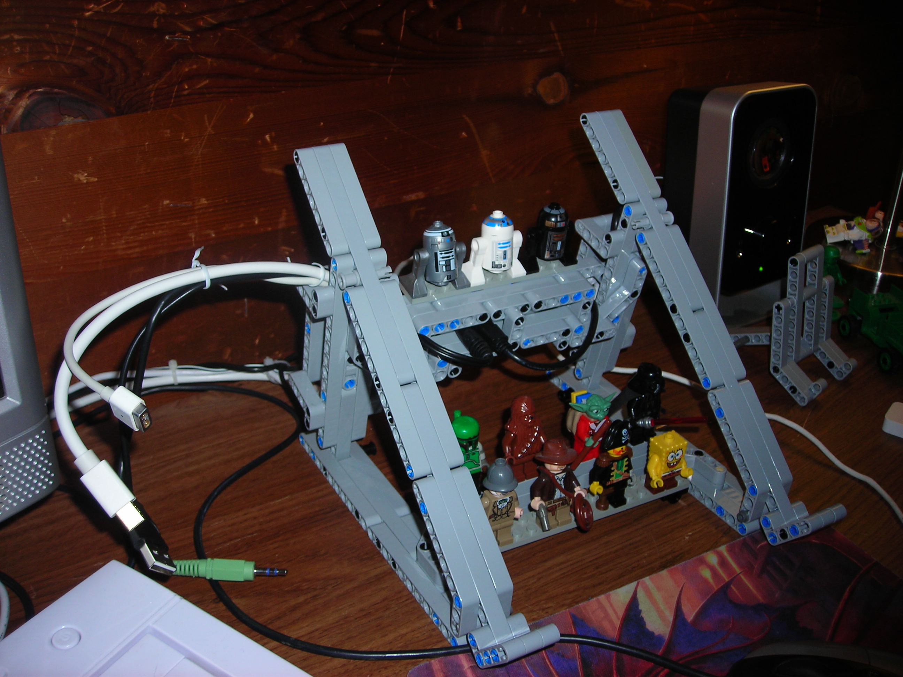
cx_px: 452
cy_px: 338
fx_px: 991
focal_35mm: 38
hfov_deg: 49.0
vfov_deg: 37.7
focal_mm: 6.3
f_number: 3.2
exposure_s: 1/60.1
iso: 50
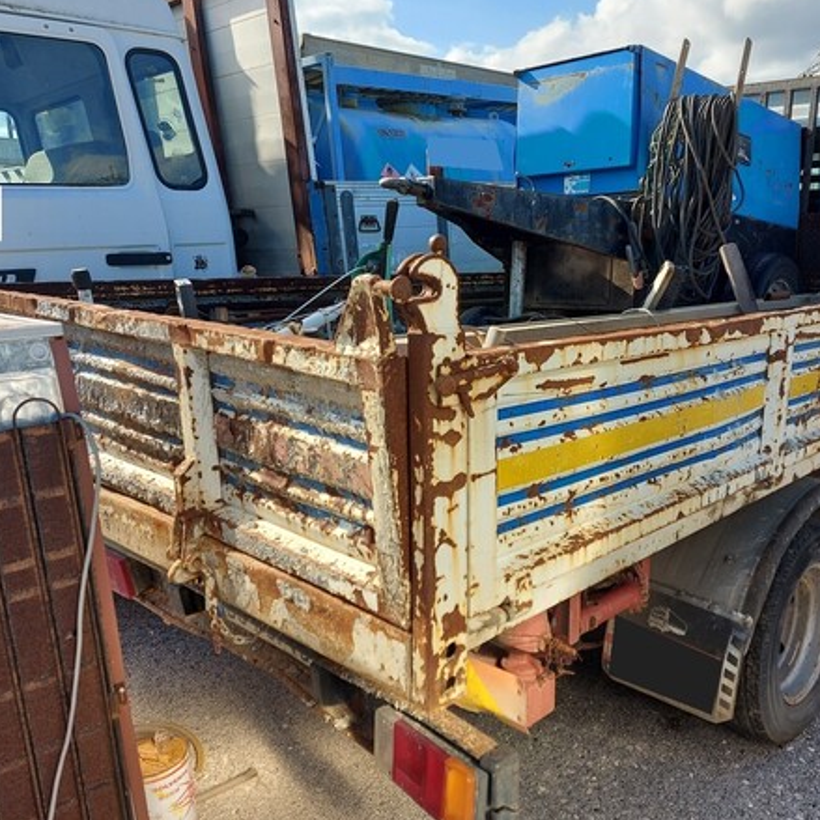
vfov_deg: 55.6
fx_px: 777
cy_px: 411
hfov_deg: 54.9
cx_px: 519
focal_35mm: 29
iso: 32
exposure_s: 1/631
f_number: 1.8
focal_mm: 5.23
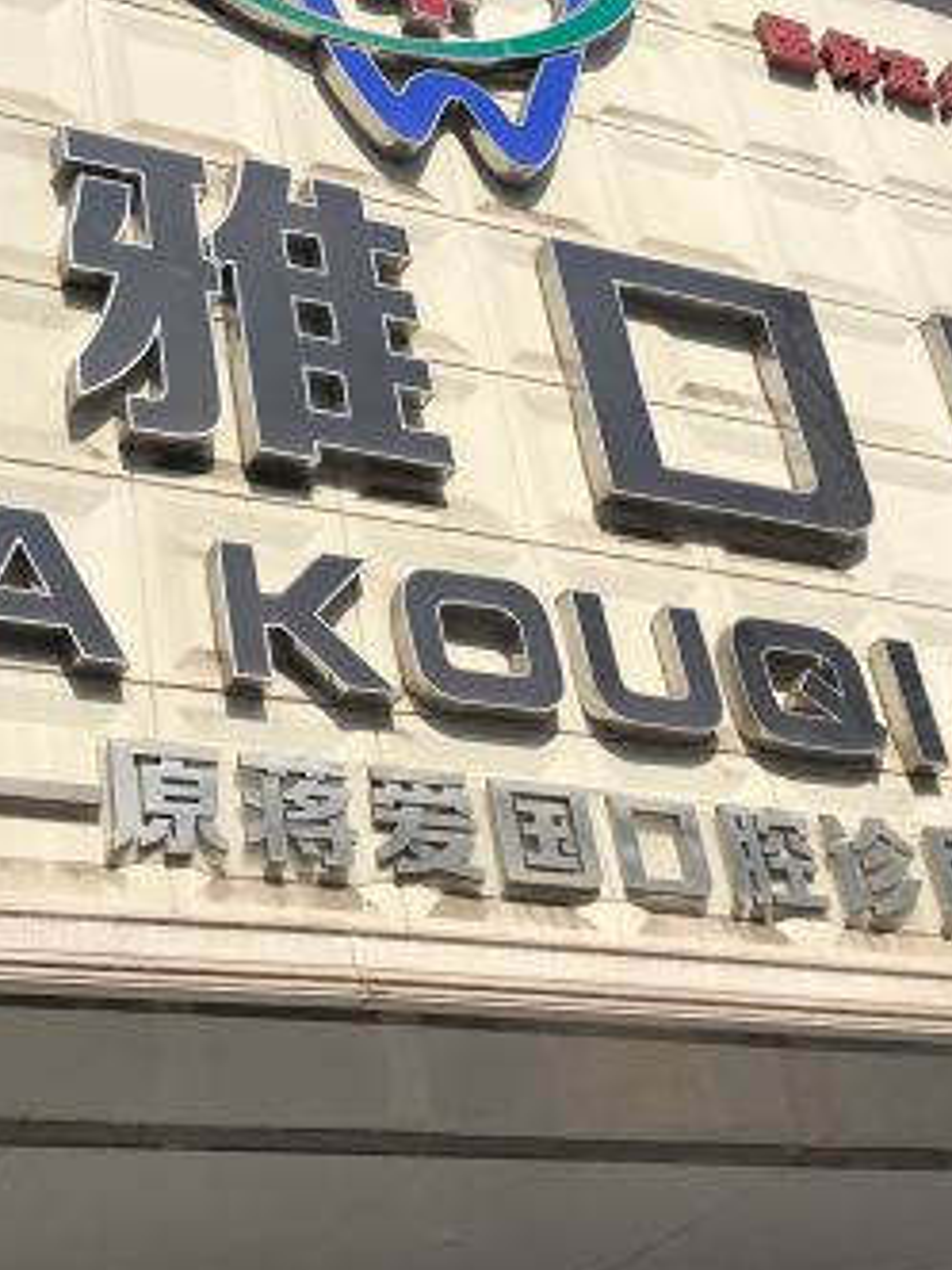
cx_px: 285
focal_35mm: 59
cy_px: 478
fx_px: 2163
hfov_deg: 24.6
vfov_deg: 32.5
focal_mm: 3.99
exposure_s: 1/4566
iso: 20
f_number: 1.8
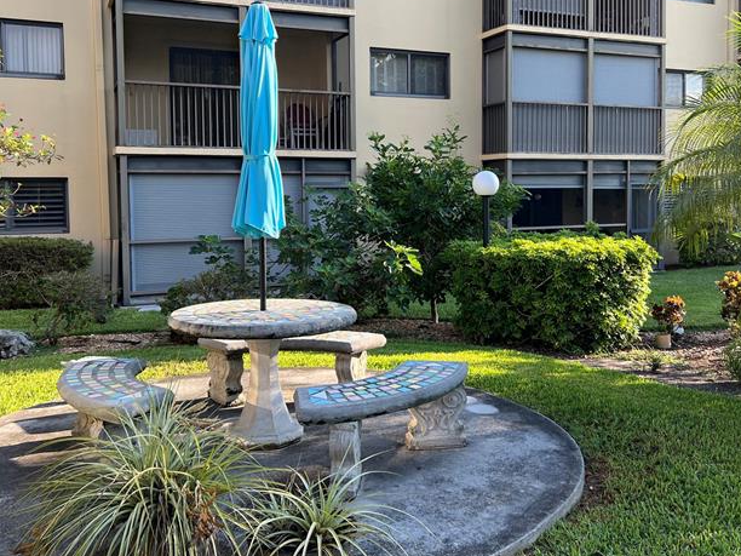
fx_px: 728
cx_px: 386
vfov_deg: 41.6
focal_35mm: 34
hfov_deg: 53.9
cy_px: 228
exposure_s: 1/506
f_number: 1.5
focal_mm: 5.7
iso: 50
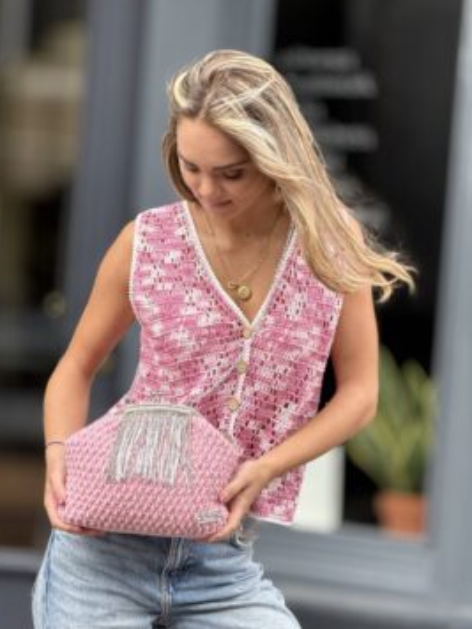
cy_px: 318
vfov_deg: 14.6
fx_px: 2454
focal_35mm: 135
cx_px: 214
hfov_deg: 11.0
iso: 64
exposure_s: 1/181
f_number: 2.8
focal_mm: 15.66
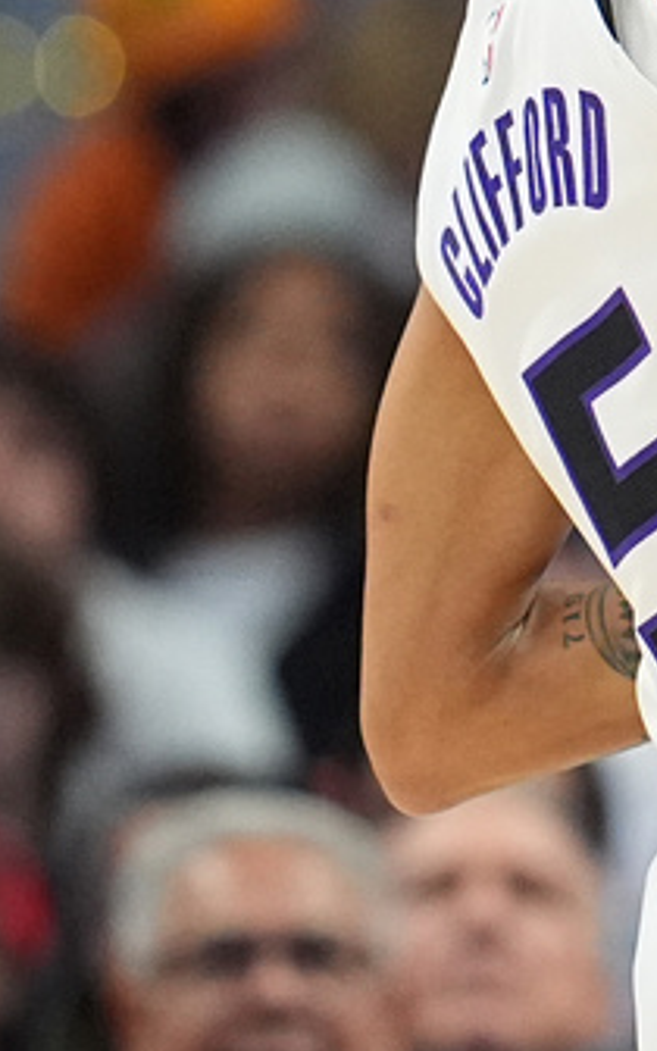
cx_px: 1317
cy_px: 211
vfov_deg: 1.1
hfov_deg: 0.7
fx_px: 53401
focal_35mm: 1864
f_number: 3.2
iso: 5000
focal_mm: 400
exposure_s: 1/1600
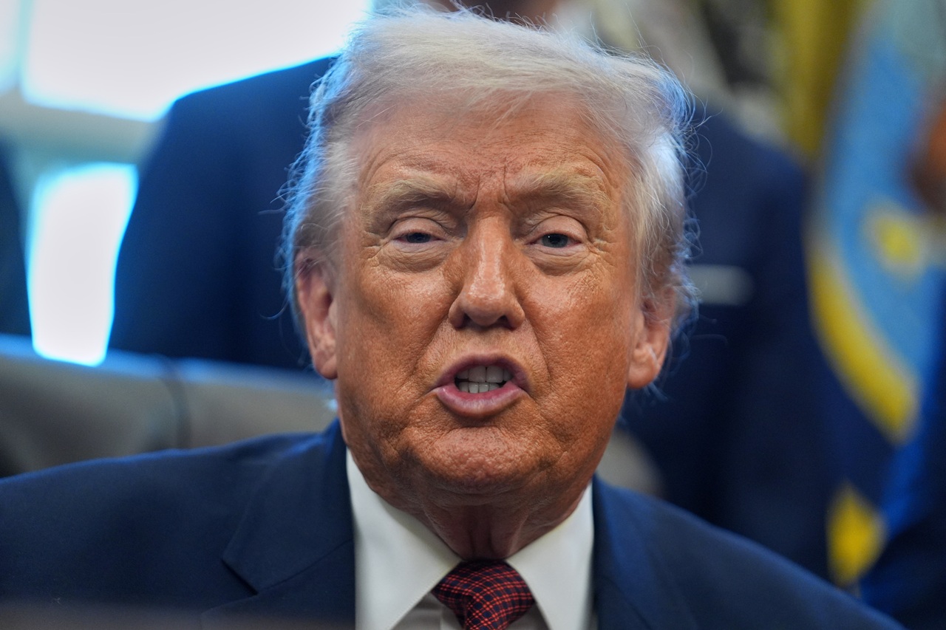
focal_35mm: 200
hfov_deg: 10.3
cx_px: 473
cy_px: 315
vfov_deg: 6.9
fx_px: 5255
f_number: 2.8
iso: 2500
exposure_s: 1/250
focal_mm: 200
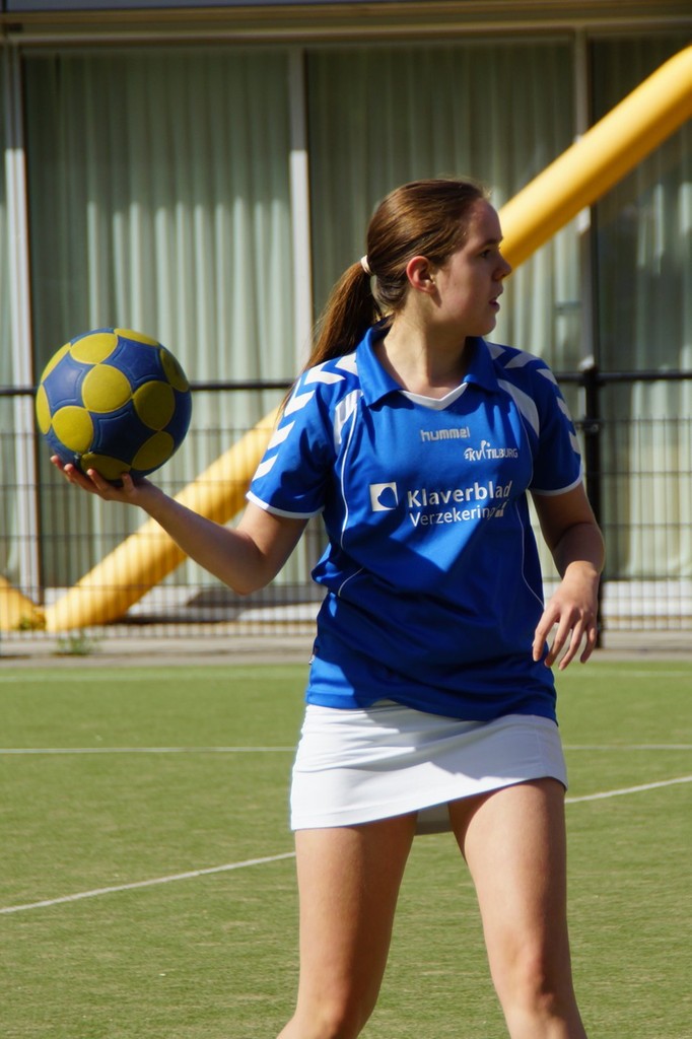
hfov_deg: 6.5
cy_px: 520
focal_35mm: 210
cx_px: 346
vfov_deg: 9.8
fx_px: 6059
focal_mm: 140
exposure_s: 1/640
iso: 100
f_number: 6.3
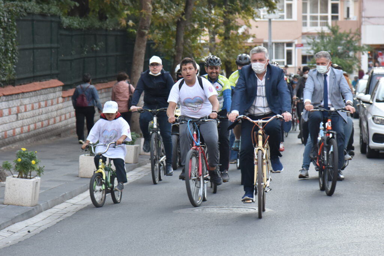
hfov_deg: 11.4
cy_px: 128
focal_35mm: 180
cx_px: 192
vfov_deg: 7.6
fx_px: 1920
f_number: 5
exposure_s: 1/125
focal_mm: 120
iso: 400
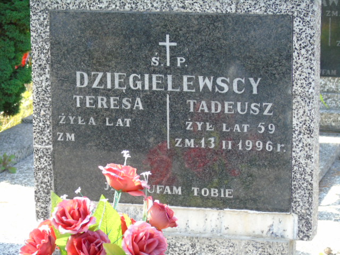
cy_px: 128
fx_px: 1395
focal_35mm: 142
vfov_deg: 10.4
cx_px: 170
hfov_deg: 13.9
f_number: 4.7
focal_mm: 25
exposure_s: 1/125
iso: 200
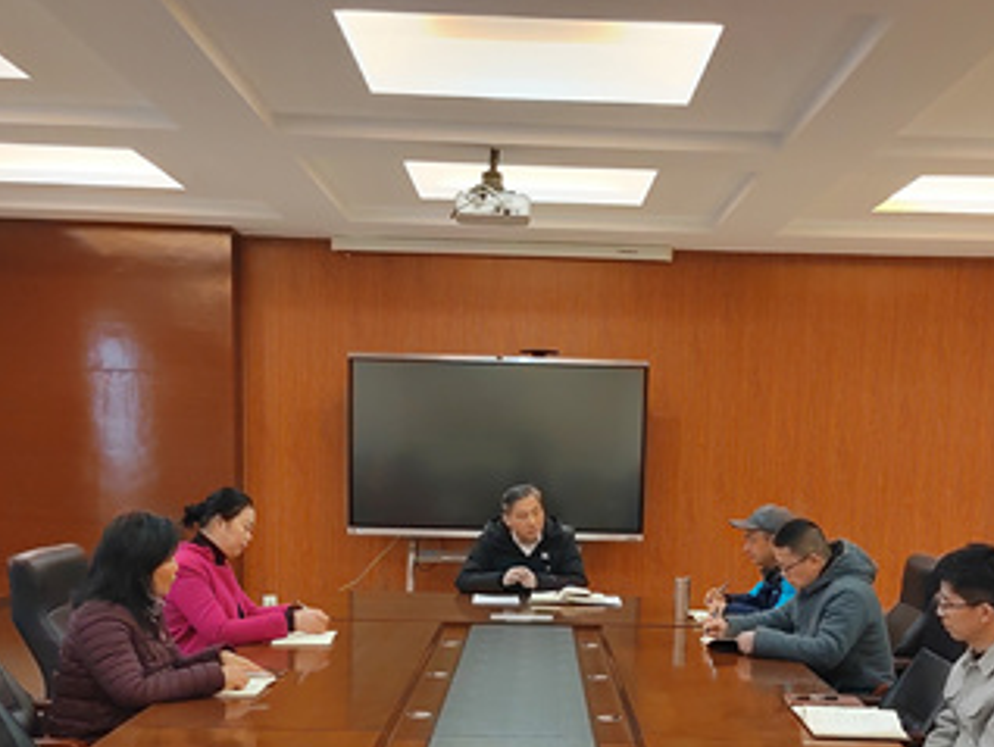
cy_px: 625
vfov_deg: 28.9
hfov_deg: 38.8
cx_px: 575
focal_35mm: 49
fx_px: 1408
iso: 1041
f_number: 1.9
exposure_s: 1/50
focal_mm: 5.52
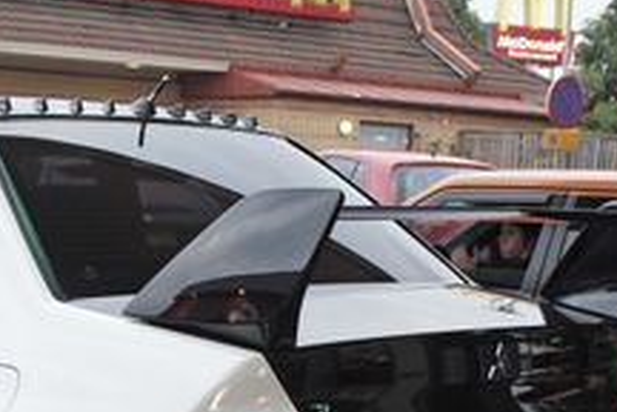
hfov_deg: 22.5
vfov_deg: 15.1
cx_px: 109
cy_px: 409
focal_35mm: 89
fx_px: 1525
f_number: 4
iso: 200
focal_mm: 20
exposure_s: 1/60
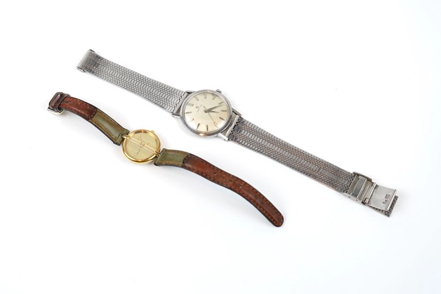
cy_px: 147
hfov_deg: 65.4
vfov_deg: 46.5
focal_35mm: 28
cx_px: 220
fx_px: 343
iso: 50
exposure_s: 1/60
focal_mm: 28
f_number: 4
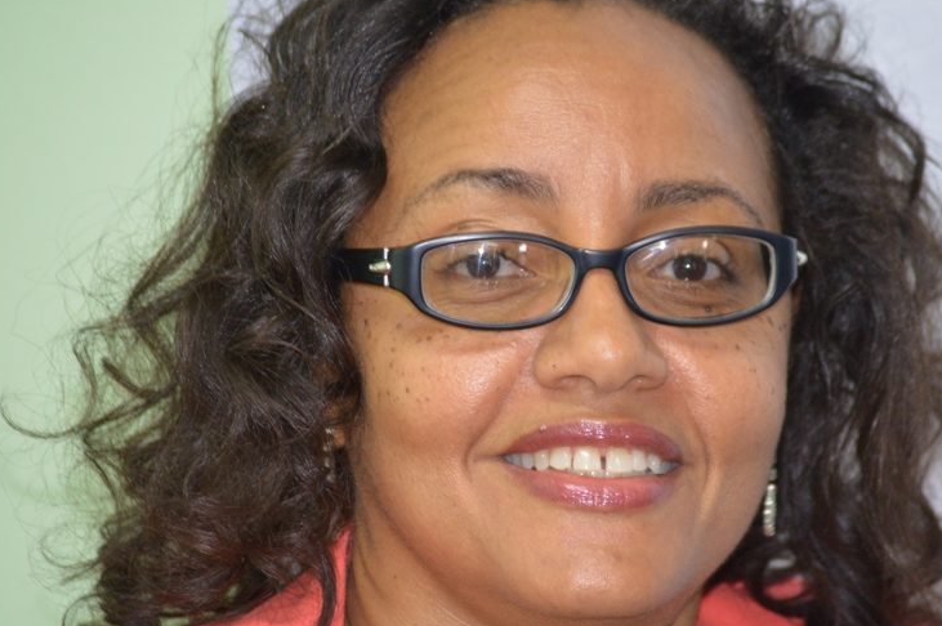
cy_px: 388
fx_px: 4672
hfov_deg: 11.5
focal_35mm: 179
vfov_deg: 7.7
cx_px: 519
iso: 800
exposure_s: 1/60
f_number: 4.2
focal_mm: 85
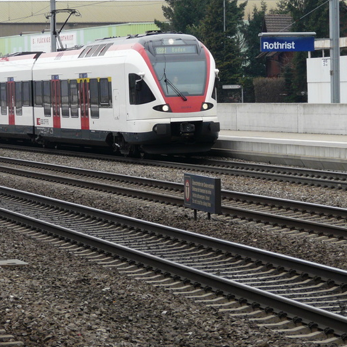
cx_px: 155
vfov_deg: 8.4
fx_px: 2370
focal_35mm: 209
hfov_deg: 8.4
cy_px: 121
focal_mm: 20.2
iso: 100
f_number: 4.5
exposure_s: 1/250
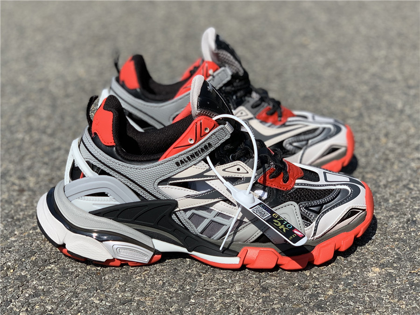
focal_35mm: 52
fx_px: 631
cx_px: 210
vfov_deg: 28.0
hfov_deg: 36.8
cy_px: 158
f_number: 2.4
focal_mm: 6
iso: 16
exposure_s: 1/1410
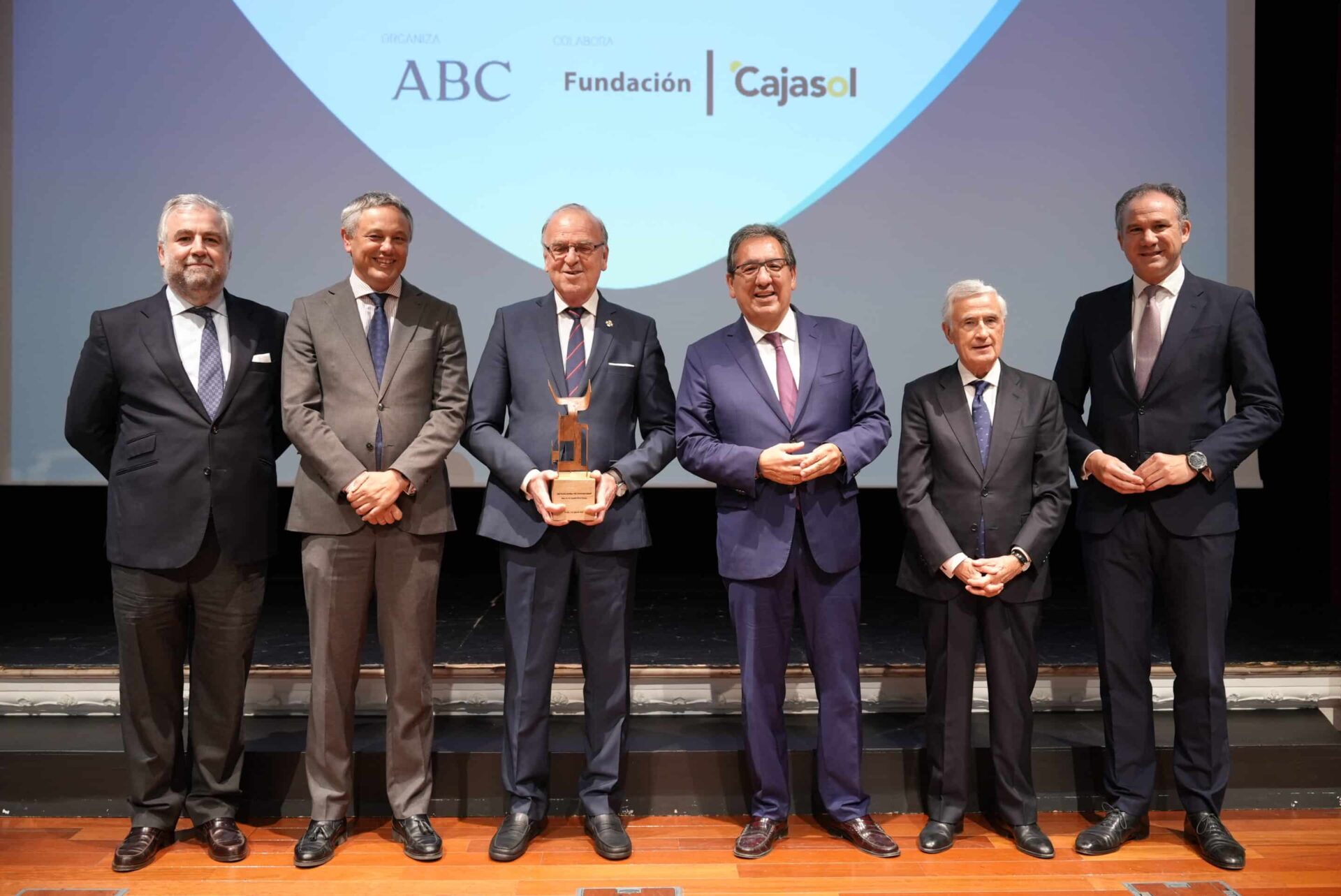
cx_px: 670
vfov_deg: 37.9
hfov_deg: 54.4
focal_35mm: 35
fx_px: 1305
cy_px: 448
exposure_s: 1/125
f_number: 2.8
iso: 1600
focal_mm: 35
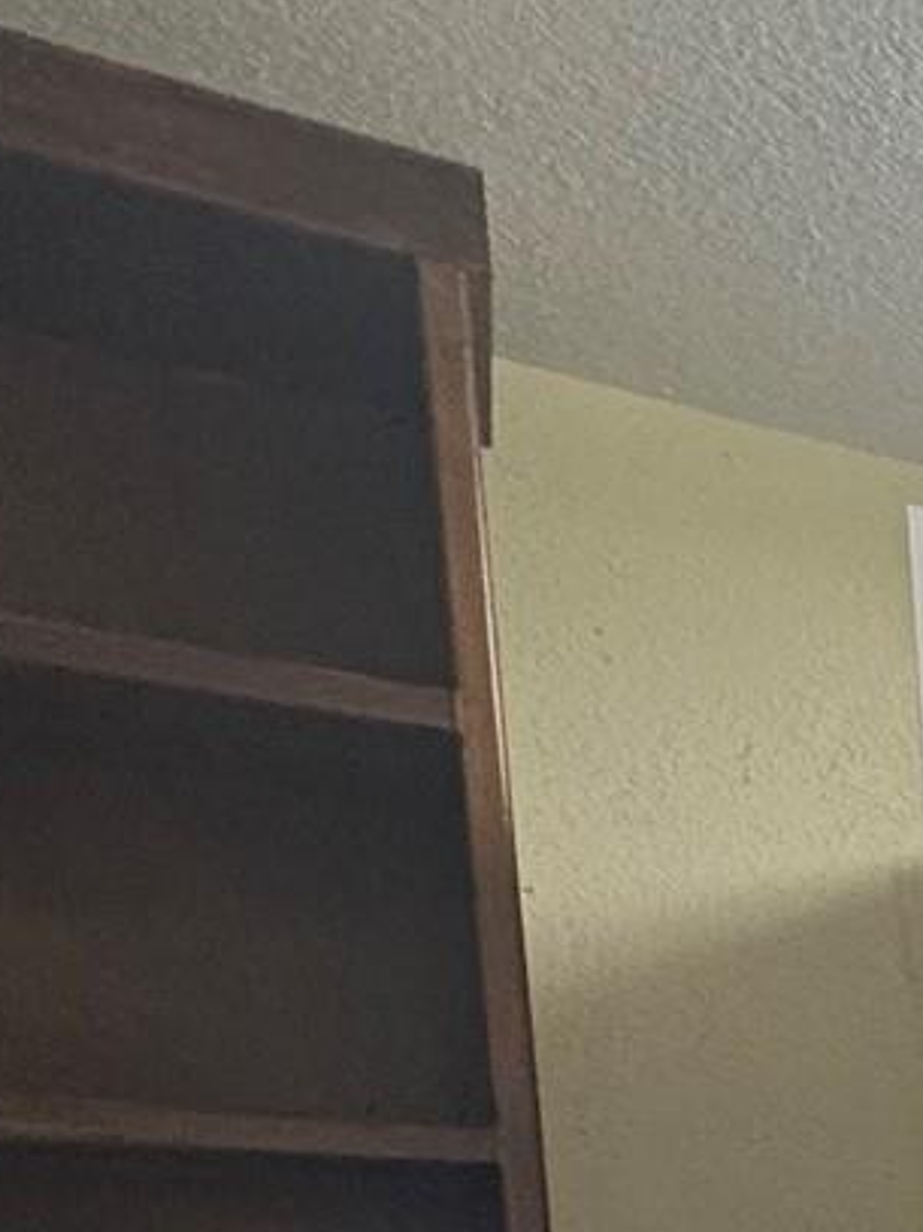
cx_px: 1891
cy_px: 1644
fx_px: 1956
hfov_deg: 17.7
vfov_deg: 28.1
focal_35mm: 55
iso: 200
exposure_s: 1/60
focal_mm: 2.22
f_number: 2.2
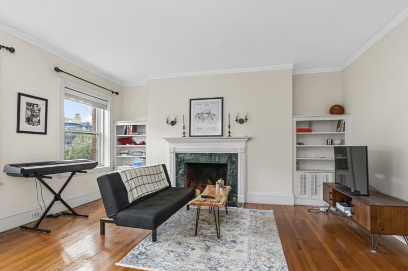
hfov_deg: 86.9
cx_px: 200
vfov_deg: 64.3
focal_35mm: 19
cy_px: 148
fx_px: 215
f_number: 5.6
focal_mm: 14
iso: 800
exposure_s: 1/100
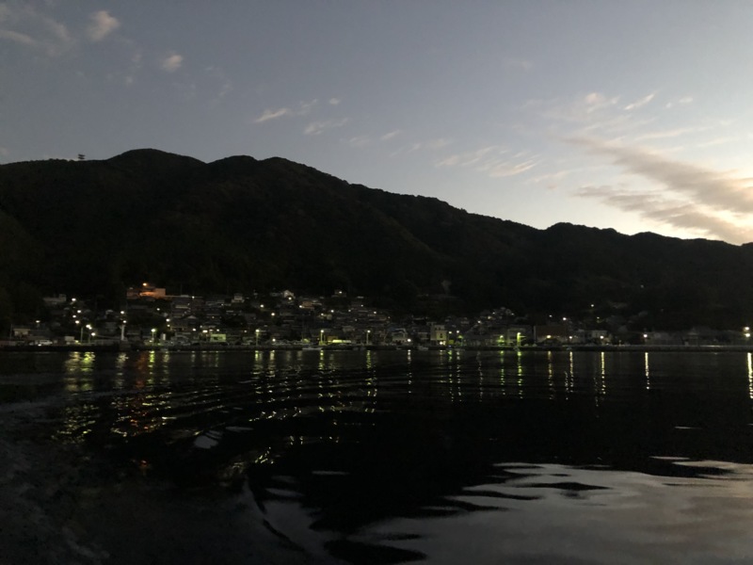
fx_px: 609
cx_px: 376
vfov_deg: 49.7
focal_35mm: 28
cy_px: 282
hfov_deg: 63.4
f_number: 1.8
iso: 200
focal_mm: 3.99
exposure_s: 1/4
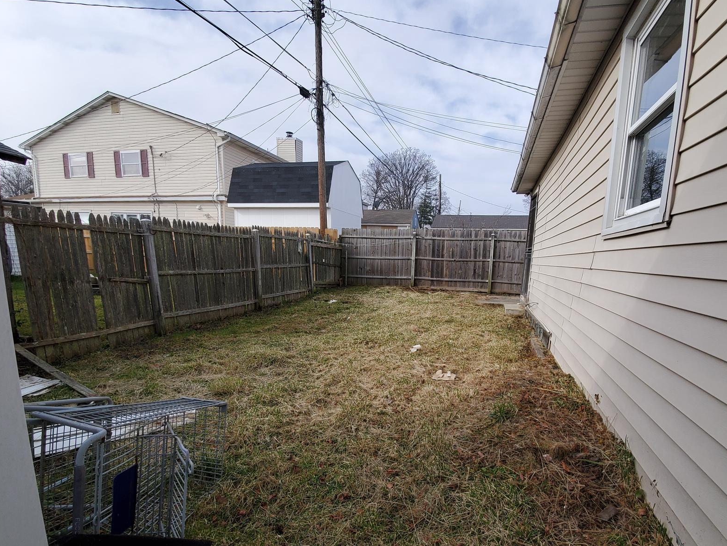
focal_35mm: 17
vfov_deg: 74.1
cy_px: 323
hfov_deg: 90.5
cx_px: 411
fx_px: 357
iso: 50
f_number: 2.2
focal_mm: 1.8
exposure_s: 1/836
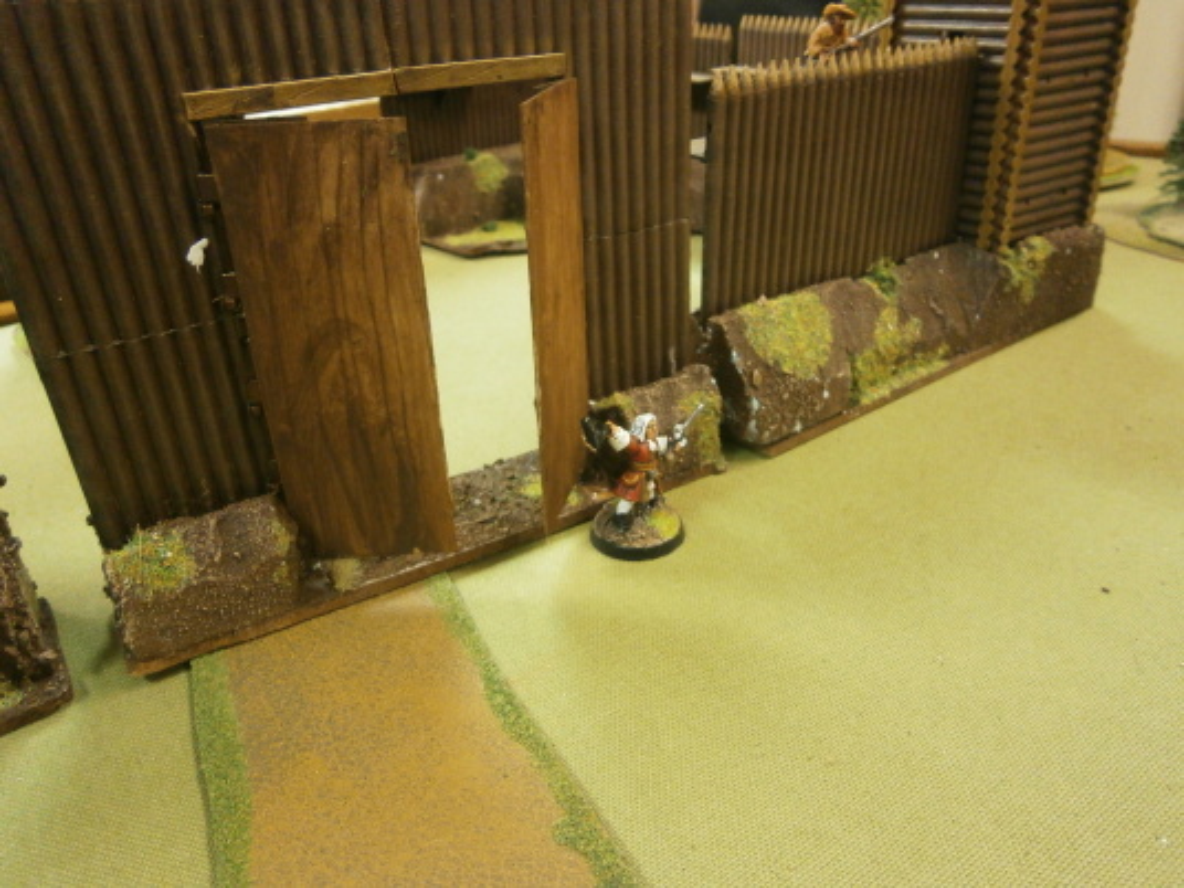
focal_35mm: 26
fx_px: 889
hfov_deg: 67.3
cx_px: 592
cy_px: 444
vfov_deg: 53.1
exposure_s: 1/25
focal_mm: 4.7
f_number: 2.8
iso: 400
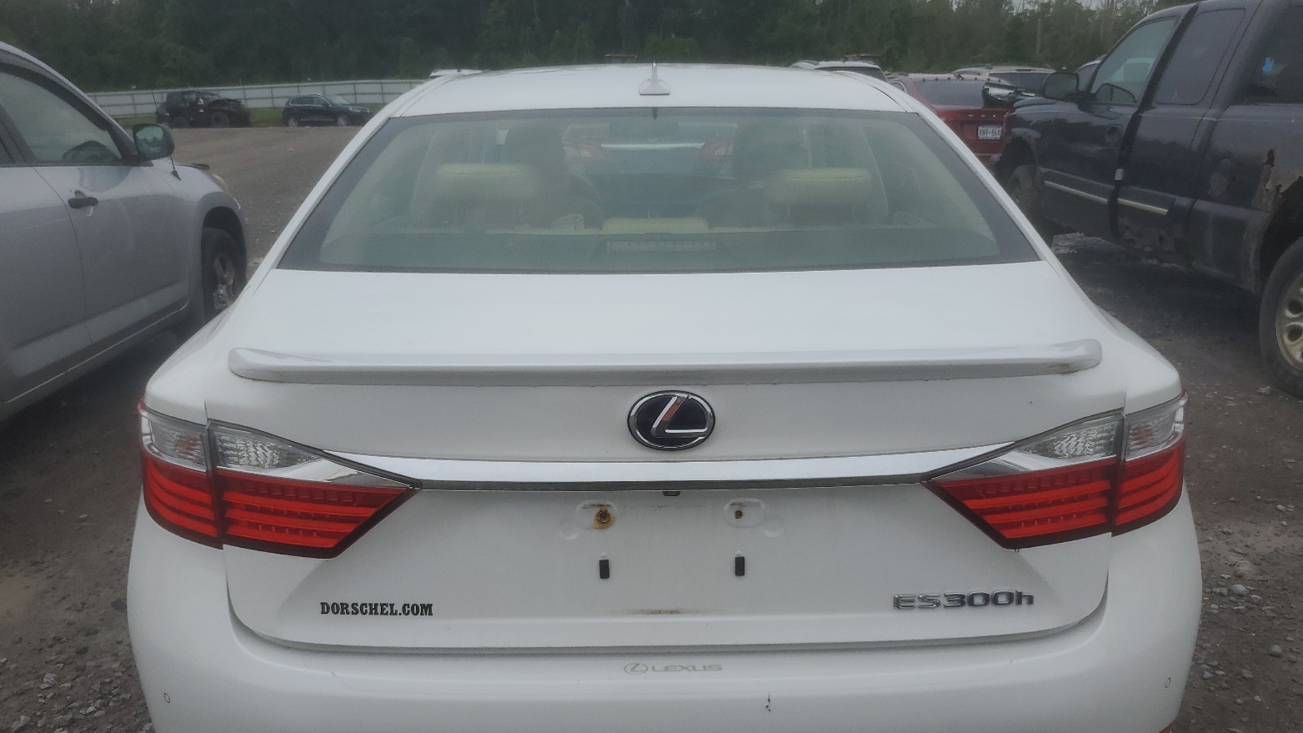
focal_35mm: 29
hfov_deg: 66.1
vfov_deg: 40.0
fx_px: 1002
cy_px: 447
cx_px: 654
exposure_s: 1/2000
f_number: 1.5
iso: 50
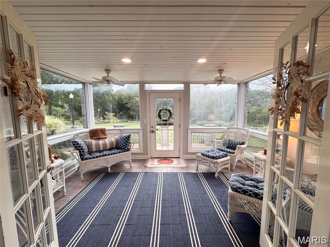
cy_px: 124
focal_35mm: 14
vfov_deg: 85.7
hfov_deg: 102.1
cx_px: 165
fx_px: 133
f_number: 2.2
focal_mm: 2.22
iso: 80
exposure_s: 1/120
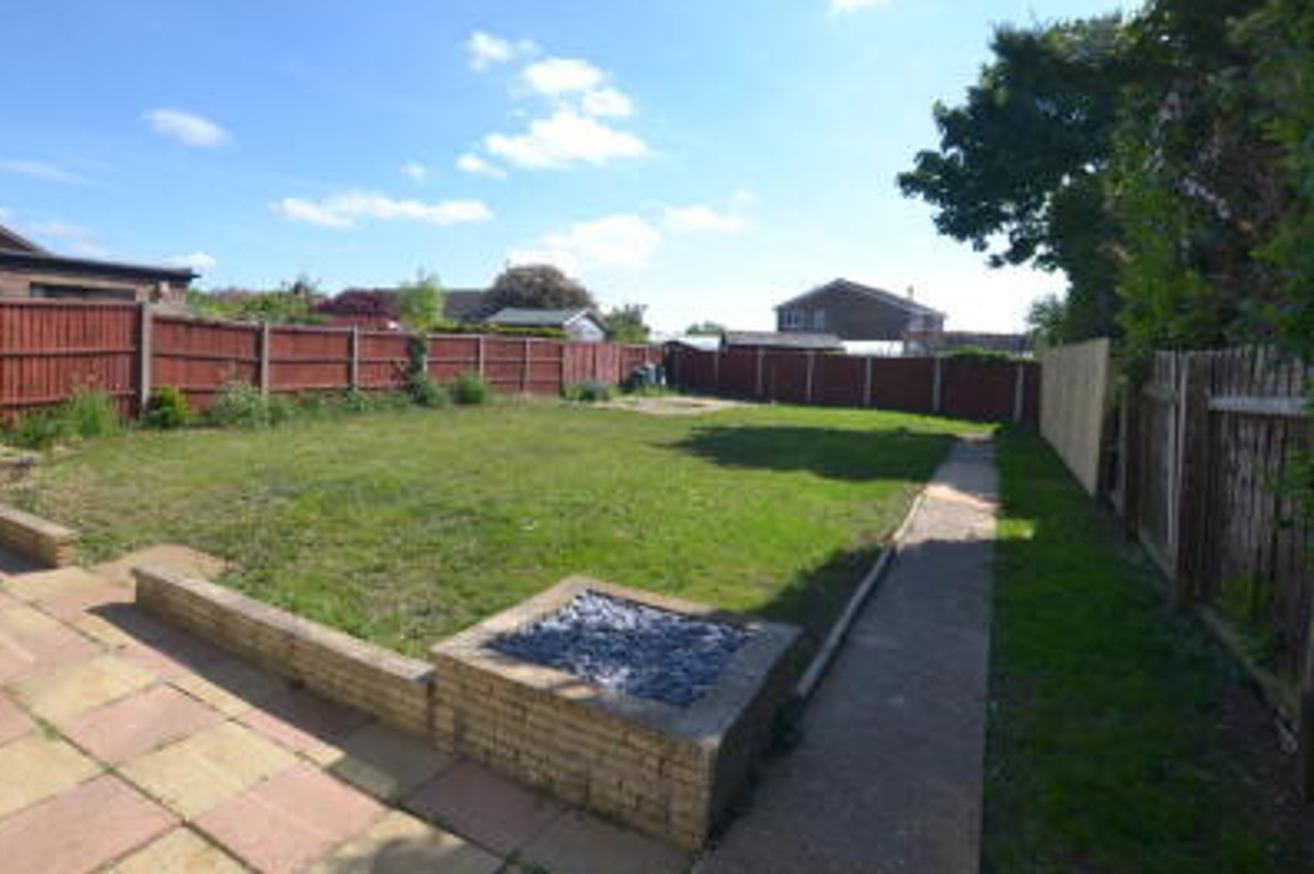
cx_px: 553
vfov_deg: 67.0
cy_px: 379
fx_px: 656
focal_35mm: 18
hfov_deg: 89.3
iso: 200
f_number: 9
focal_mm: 10
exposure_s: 1/160
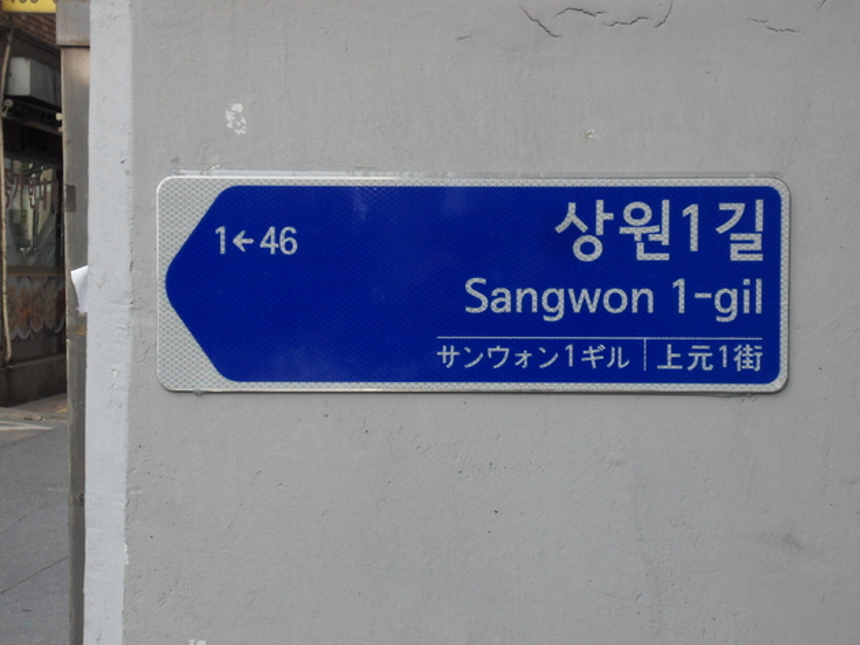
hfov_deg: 25.0
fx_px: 1938
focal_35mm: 78
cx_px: 466
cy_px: 314
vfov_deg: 18.9
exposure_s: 1/45
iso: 160
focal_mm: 12.3
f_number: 5.1
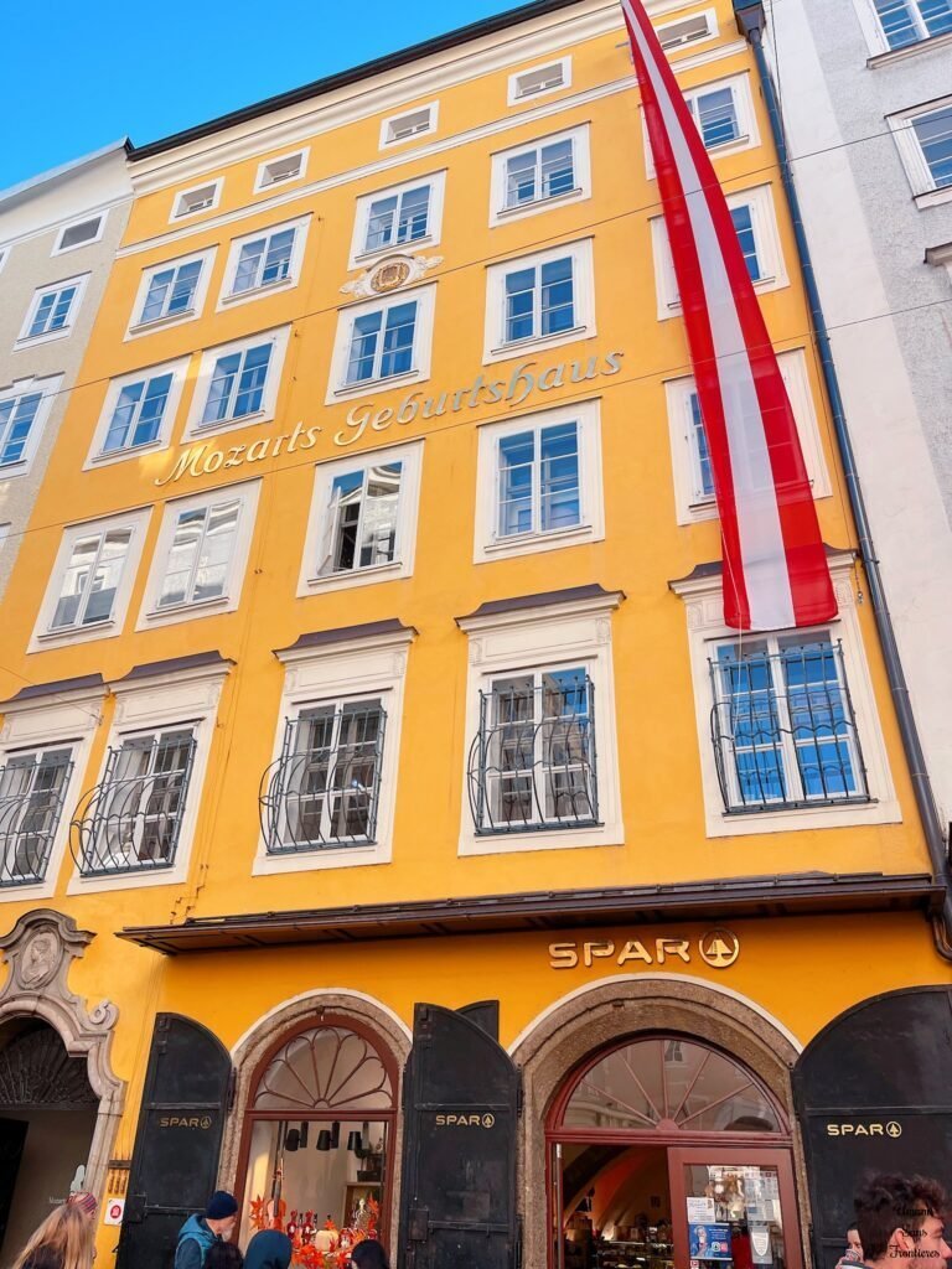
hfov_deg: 53.1
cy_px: 634
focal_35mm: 26
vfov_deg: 67.3
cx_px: 476
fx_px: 953
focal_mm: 5.1
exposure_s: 1/852
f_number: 1.6
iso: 50
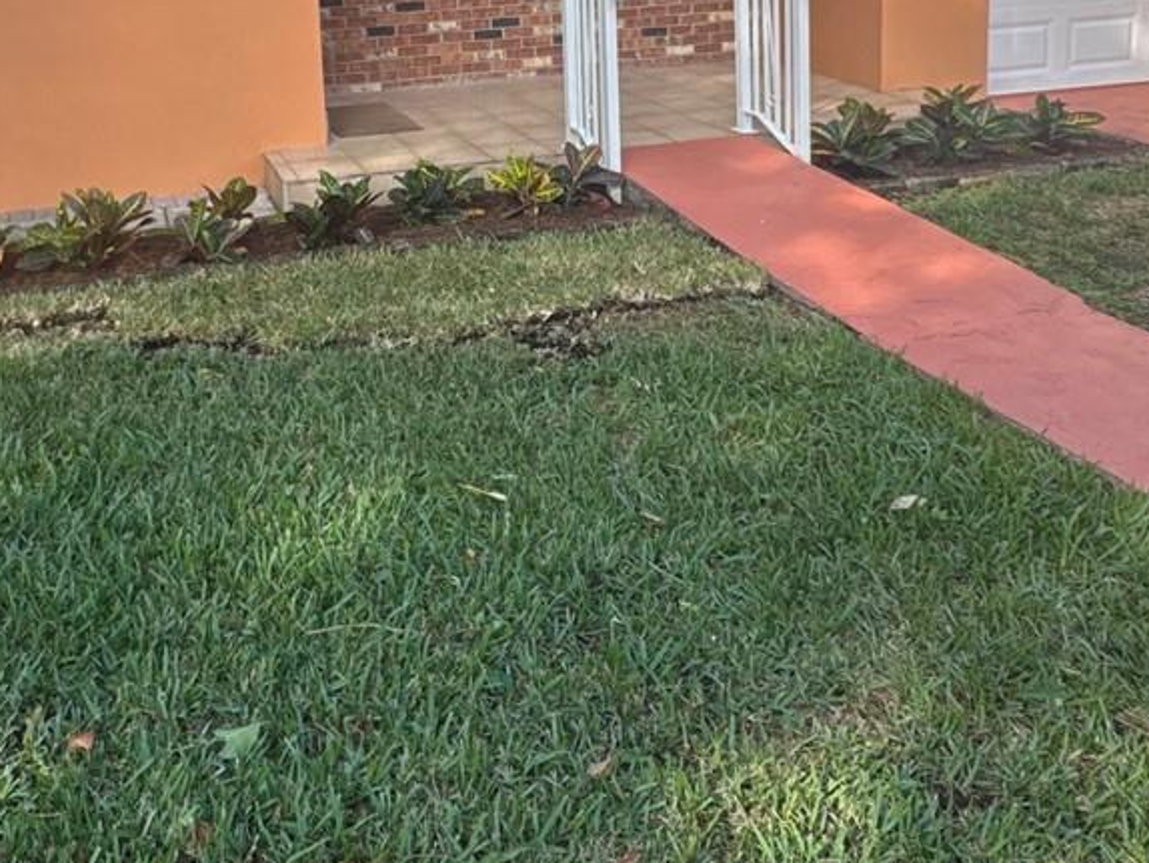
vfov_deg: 34.2
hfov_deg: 47.0
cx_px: 376
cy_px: 44
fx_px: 1295
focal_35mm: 39
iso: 40
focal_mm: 2.22
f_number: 2.2
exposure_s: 1/407
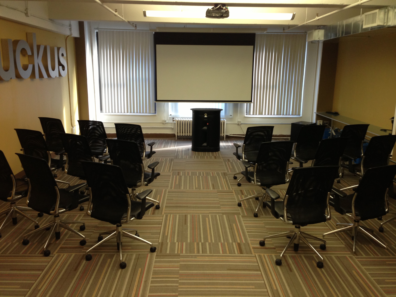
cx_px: 198
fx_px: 378
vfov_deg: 42.9
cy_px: 148
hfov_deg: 55.4
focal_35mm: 33
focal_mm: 4.13
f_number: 2.4
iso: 100
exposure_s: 1/20
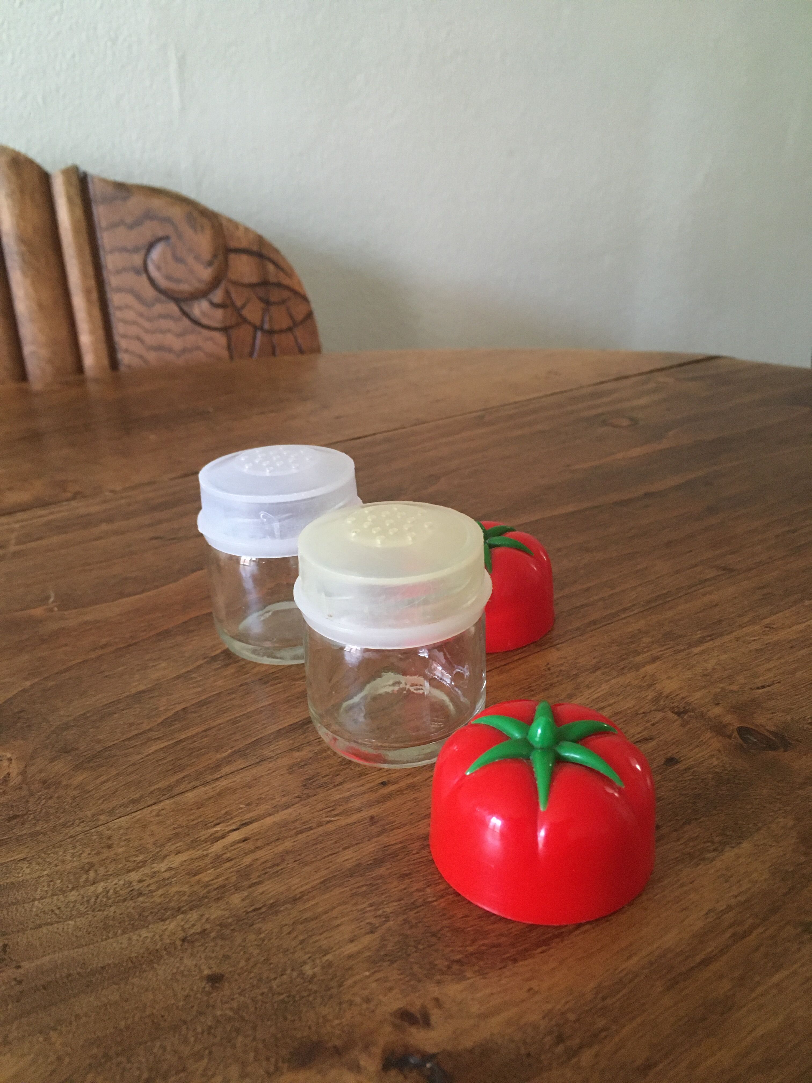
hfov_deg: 48.2
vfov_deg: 61.7
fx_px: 907
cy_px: 542
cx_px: 406
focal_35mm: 29
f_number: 2.2
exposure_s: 1/17
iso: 200
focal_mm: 4.15
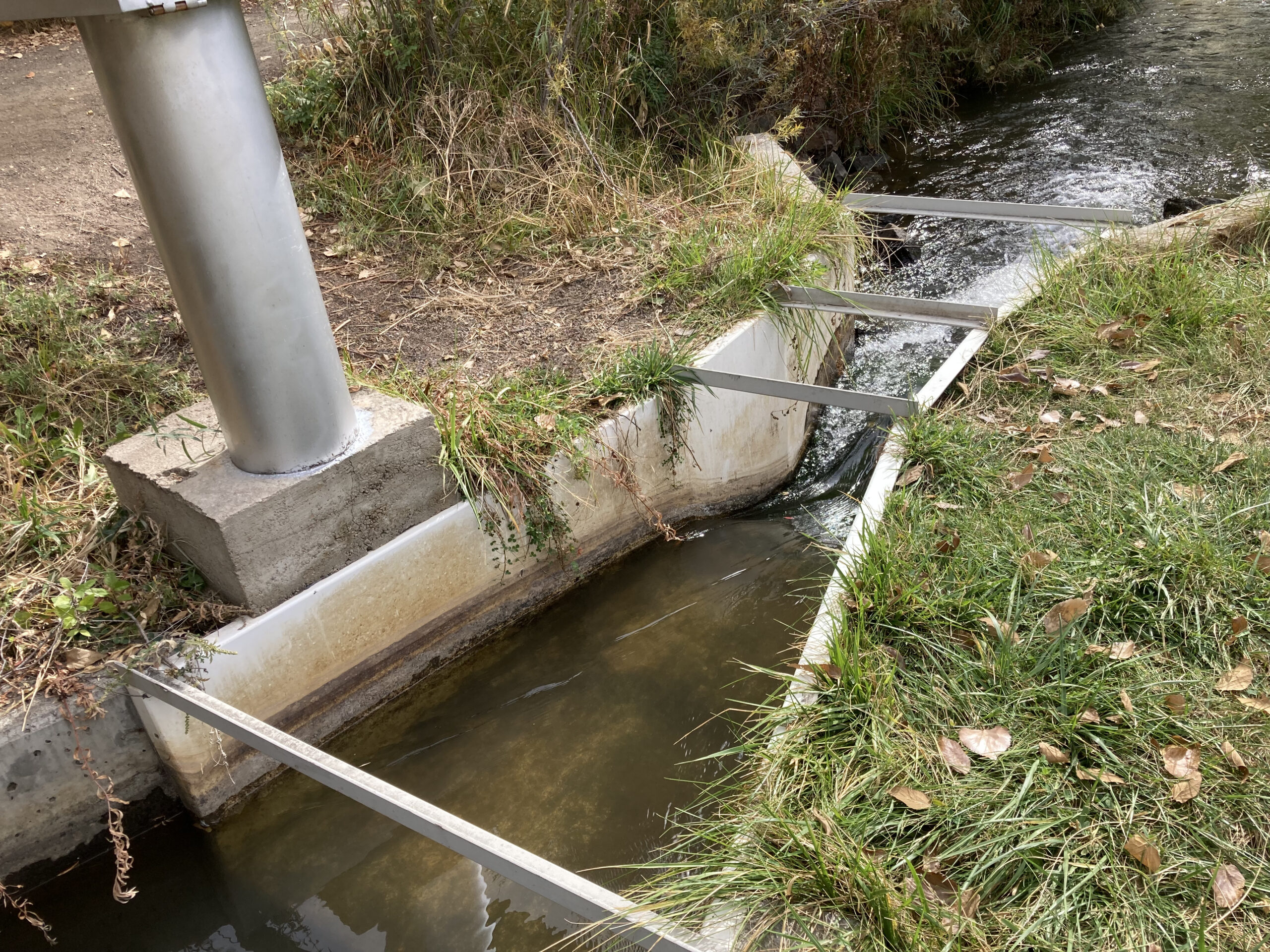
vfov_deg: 49.7
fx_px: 1027
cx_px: 635
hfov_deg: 63.4
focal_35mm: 28
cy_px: 476
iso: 20
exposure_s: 1/684
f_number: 1.8
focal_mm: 3.99
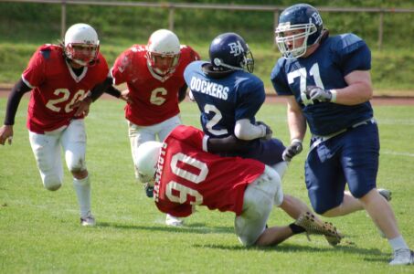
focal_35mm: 330
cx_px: 207
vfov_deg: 4.1
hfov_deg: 6.3
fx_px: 3787
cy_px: 137
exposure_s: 1/1000
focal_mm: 220
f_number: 5.3
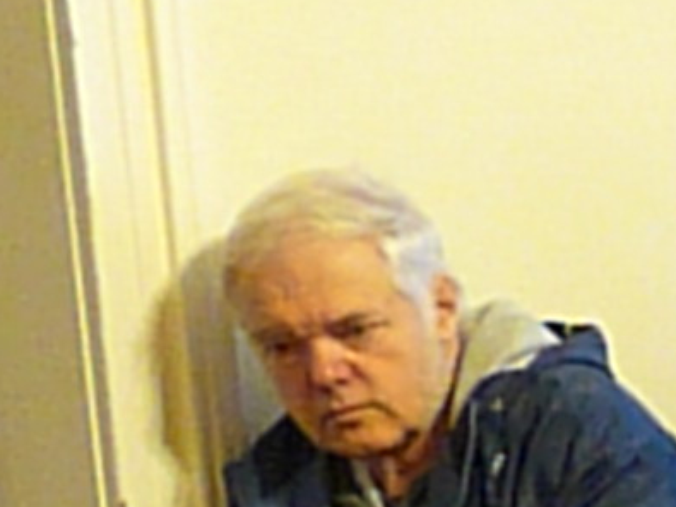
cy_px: 774
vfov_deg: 10.2
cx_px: 1715
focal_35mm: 140
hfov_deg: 11.3
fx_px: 2733
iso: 1600
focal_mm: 4.8
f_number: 2.8
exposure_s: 1/30
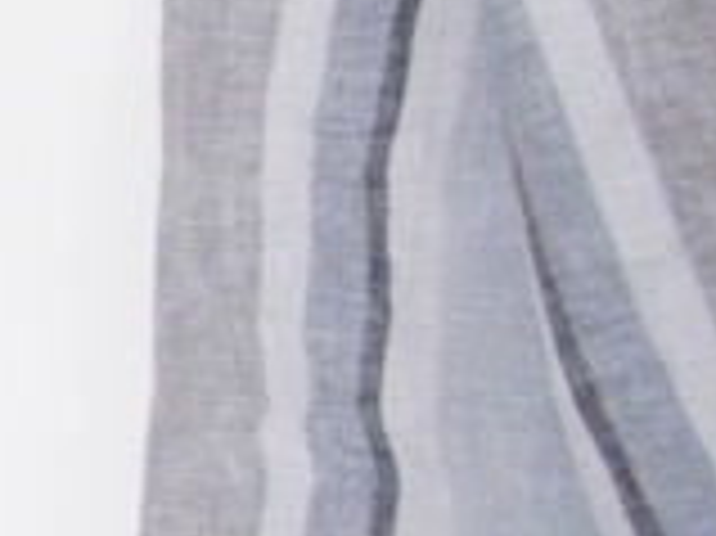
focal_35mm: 109
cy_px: 36
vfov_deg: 13.4
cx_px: -1783
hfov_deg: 9.6
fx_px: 2253
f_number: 4.5
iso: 720
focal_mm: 10
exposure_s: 1/25
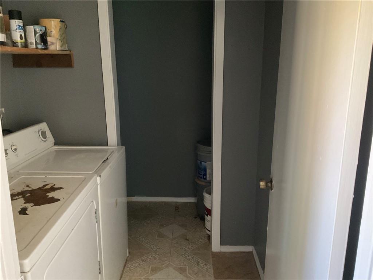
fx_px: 312
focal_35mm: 29
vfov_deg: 48.2
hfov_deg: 61.7
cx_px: 186
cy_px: 140
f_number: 1.8
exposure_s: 1/30
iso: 250
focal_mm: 3
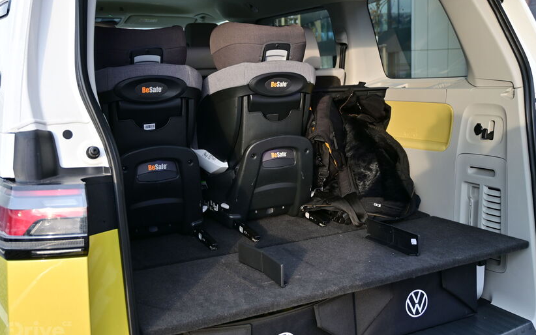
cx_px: 269
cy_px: 166
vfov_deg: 33.2
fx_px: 563
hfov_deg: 50.9
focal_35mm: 39
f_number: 4.2
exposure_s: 1/40
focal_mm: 25
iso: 125
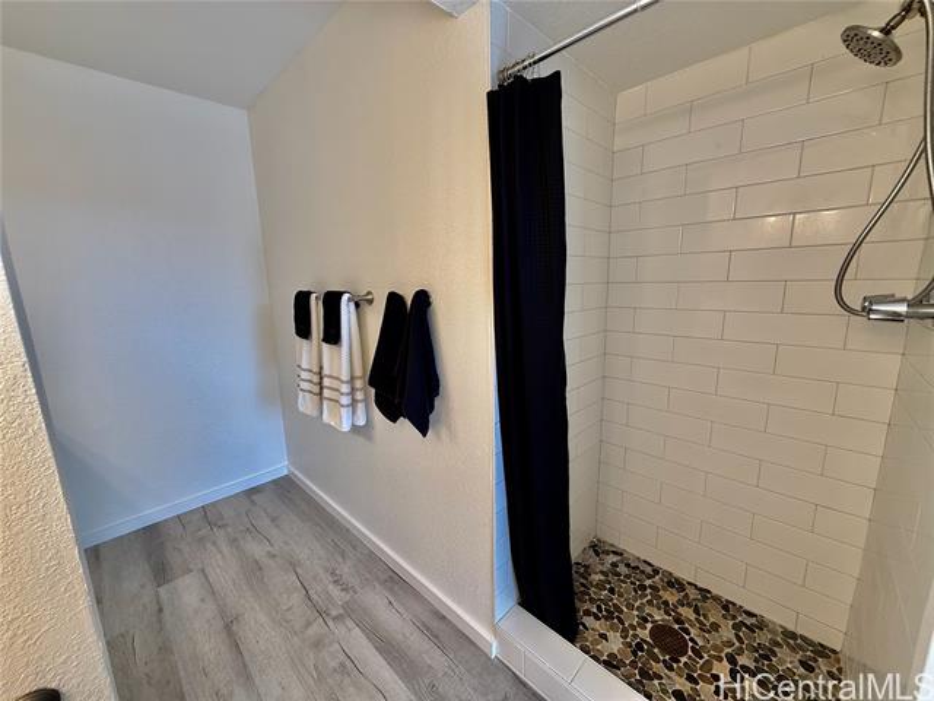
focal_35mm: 14
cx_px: 467
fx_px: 378
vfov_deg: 85.7
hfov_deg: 102.1
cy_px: 350
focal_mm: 2.22
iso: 64
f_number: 2.2
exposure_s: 1/120
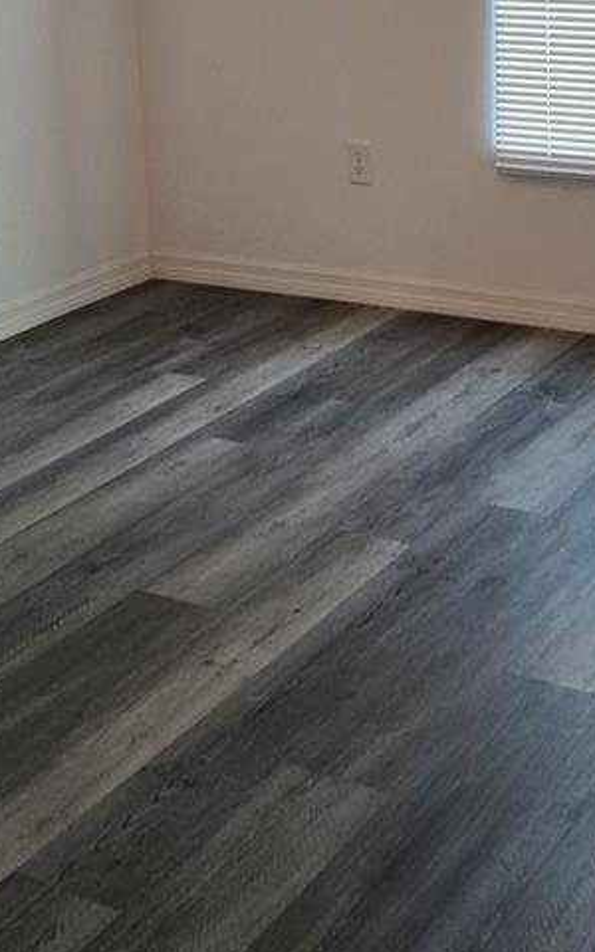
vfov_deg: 31.6
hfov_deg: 21.0
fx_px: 1583
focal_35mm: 61
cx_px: 498
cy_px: 60
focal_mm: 6.3
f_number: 1.7
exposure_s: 1/120
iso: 200
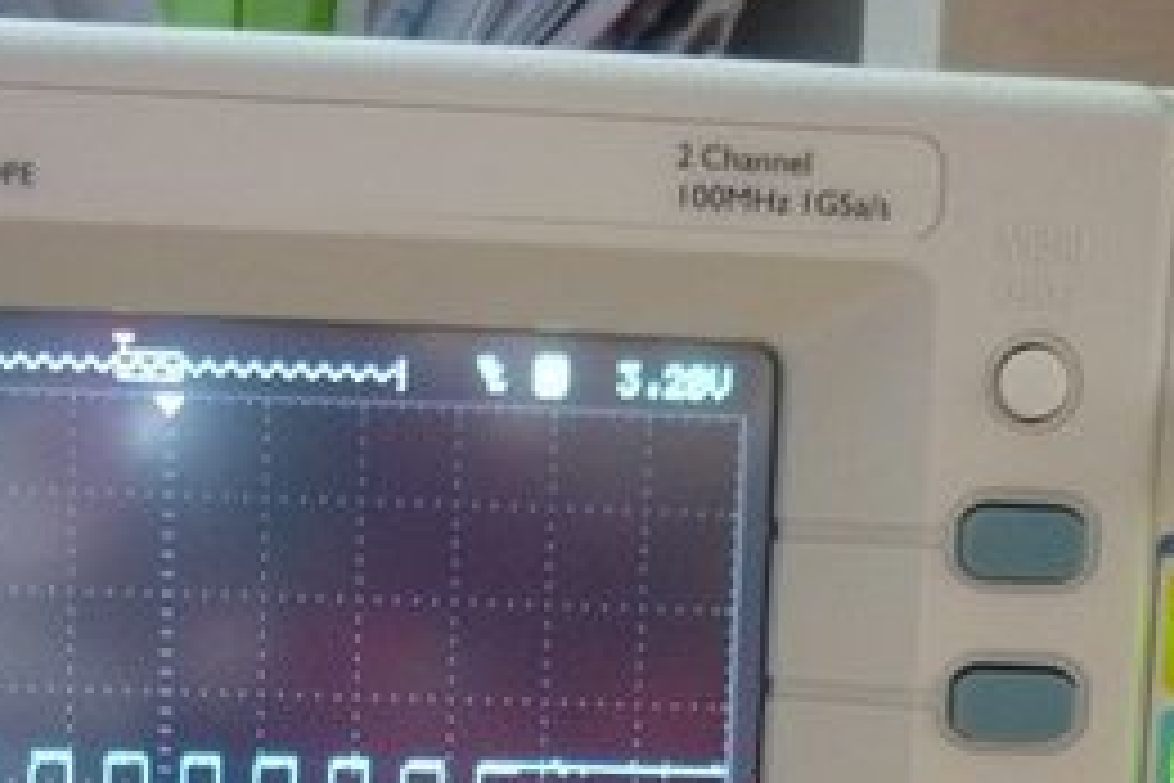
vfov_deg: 15.5
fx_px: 2739
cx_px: 542
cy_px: 1015
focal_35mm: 84
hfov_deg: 24.2
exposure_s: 1/15
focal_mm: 5.5
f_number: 2.8
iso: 400
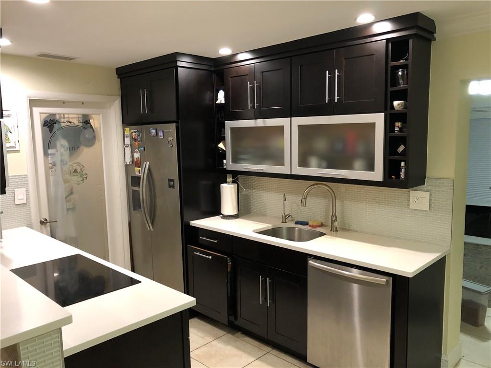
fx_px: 397
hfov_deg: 63.4
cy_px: 184
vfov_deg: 49.7
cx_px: 246
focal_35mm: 28
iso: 100
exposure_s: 1/13
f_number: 1.8
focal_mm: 3.99
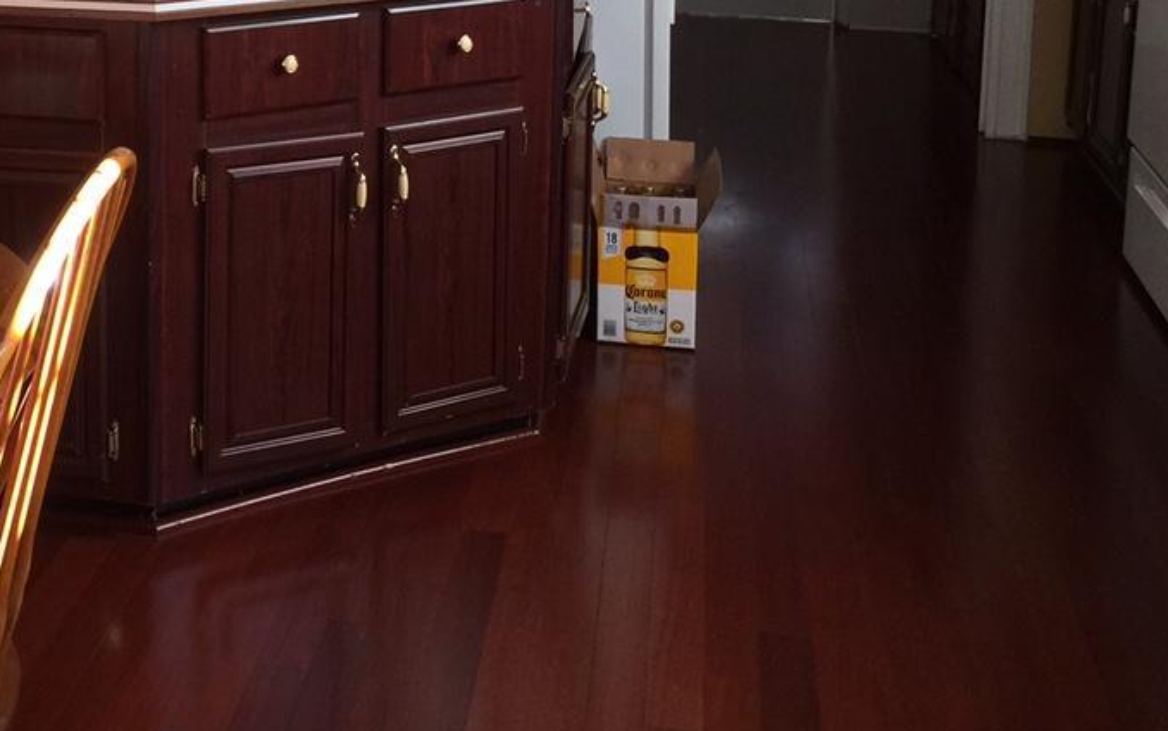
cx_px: 133
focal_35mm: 58
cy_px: -88
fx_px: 1847
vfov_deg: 21.2
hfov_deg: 33.4
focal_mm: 4.15
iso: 50
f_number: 2.2
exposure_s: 1/30
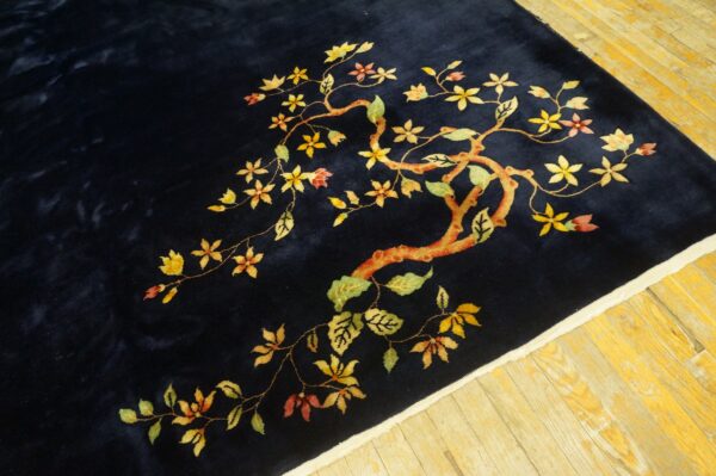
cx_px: 358
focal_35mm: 27
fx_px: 537
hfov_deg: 67.4
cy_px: 238
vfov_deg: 47.9
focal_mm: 18
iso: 2000
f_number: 4
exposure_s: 1/60
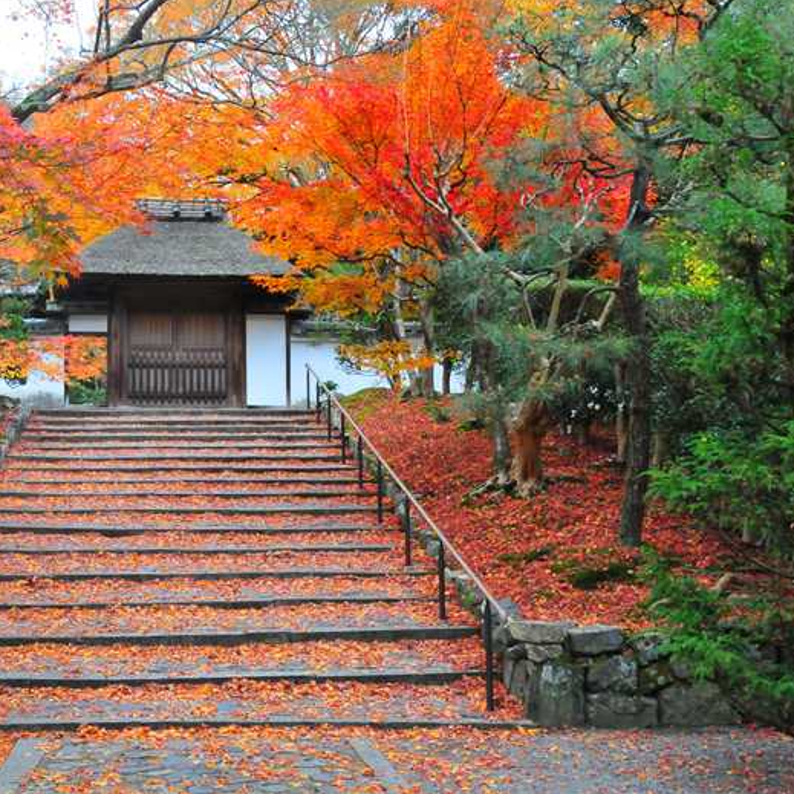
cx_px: 193
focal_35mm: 51
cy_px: 397
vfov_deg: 33.4
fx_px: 1323
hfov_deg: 32.7
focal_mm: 26
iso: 1600
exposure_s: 1/320
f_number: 9
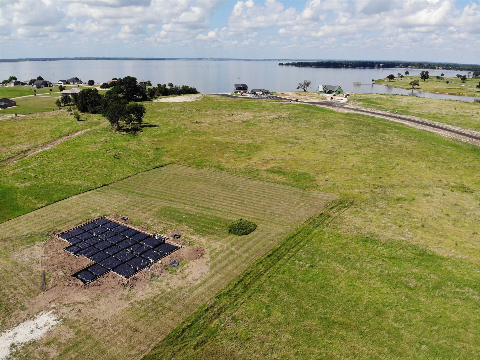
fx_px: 333
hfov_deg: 71.6
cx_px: 240
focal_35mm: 24
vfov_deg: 56.8
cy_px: 180
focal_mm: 4.5
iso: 100
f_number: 2.8
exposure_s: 1/1111
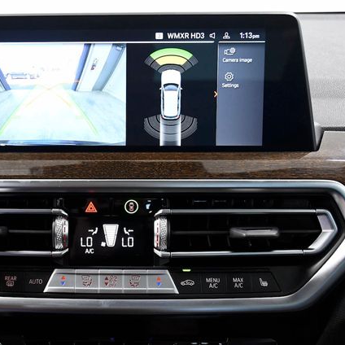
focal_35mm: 50
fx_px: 564
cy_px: 172
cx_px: 102
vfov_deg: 34.0
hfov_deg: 33.6
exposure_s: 1/125
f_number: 5
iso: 2500
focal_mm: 26
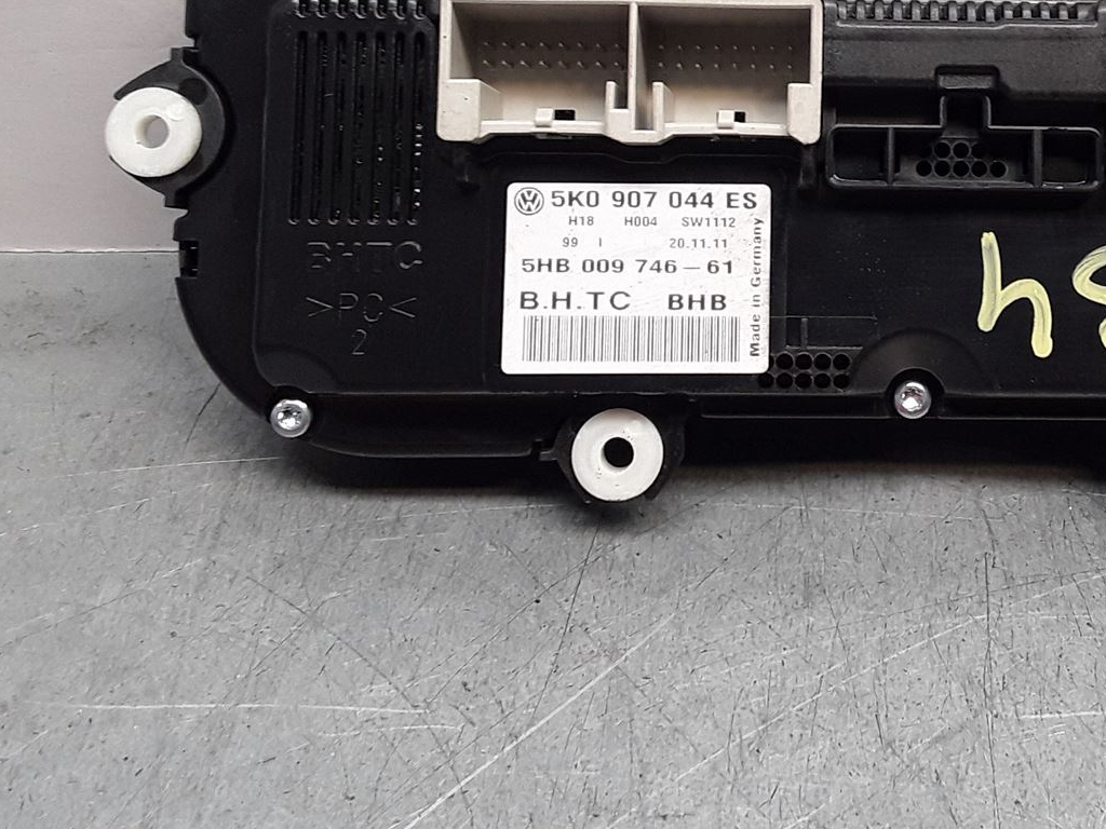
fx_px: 1789
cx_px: 869
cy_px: 62
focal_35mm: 56
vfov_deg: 25.2
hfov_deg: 33.4
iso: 40
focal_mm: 2.91
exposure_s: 1/50
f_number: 1.9
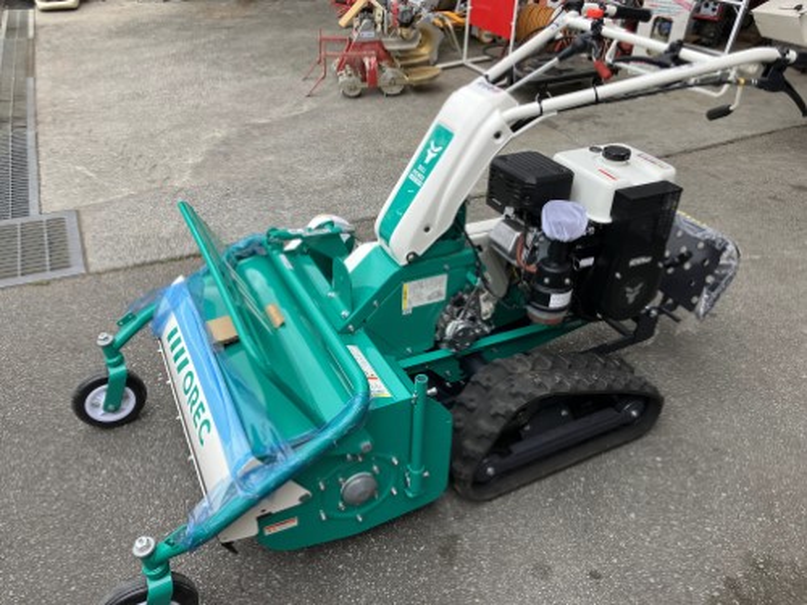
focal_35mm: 28
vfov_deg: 49.7
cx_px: 404
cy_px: 302
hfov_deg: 63.4
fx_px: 653
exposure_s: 1/261
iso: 25
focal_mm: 3.99
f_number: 1.8
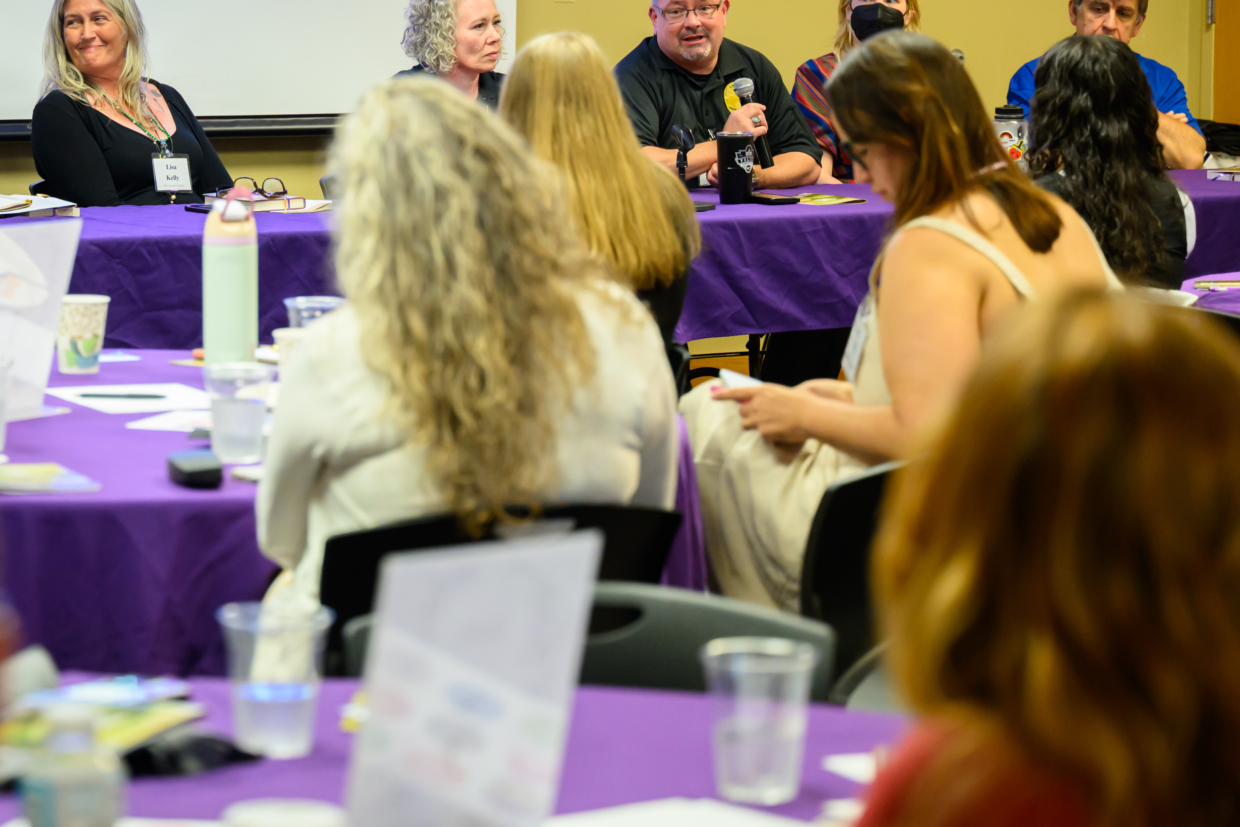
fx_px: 4684
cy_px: 225
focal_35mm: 136
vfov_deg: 10.1
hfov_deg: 14.9
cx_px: 79
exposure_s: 1/200
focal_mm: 72
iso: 1600
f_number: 2.8
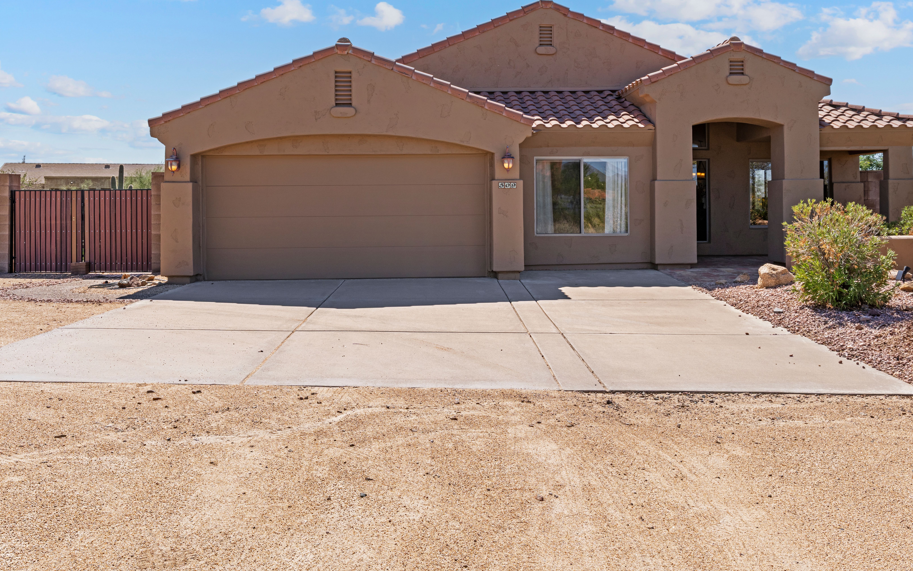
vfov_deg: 38.0
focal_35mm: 33
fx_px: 821
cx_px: 483
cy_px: 207
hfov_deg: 58.1
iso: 200
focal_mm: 22
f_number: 8
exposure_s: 1/250
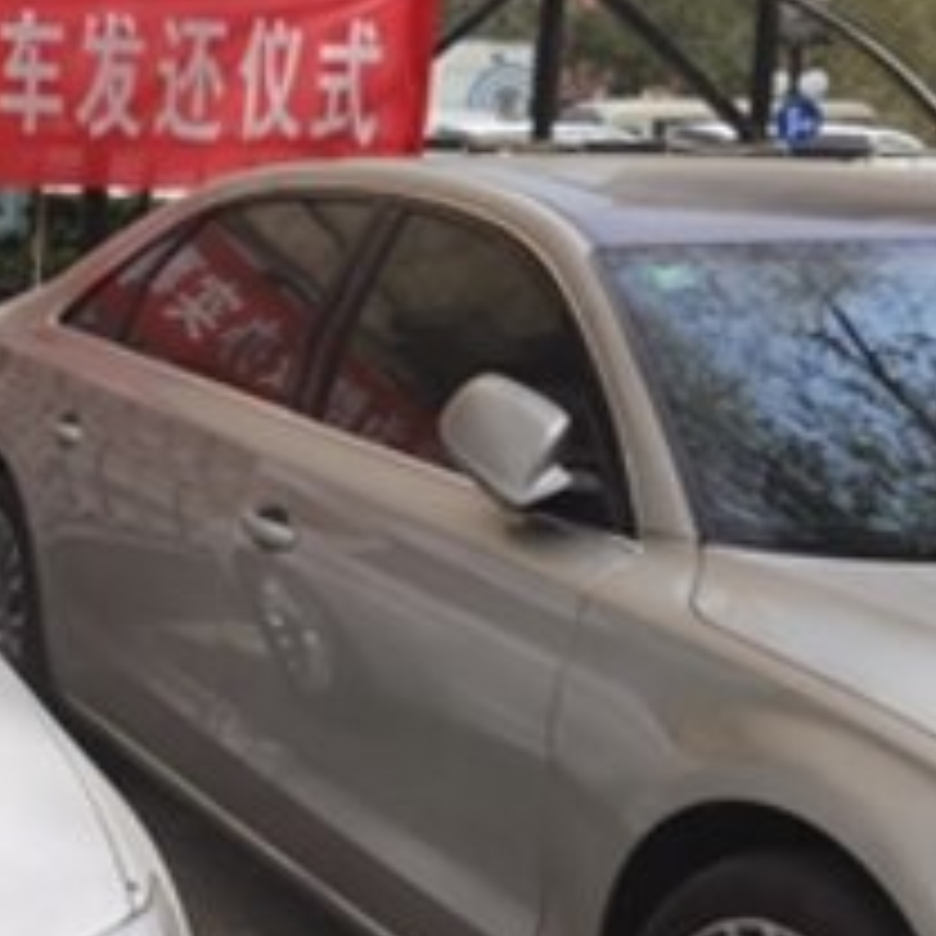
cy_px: 524
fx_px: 2631
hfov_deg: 16.9
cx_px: -724
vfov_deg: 20.2
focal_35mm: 86
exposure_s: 1/2160
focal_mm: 6.71
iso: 50
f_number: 1.9
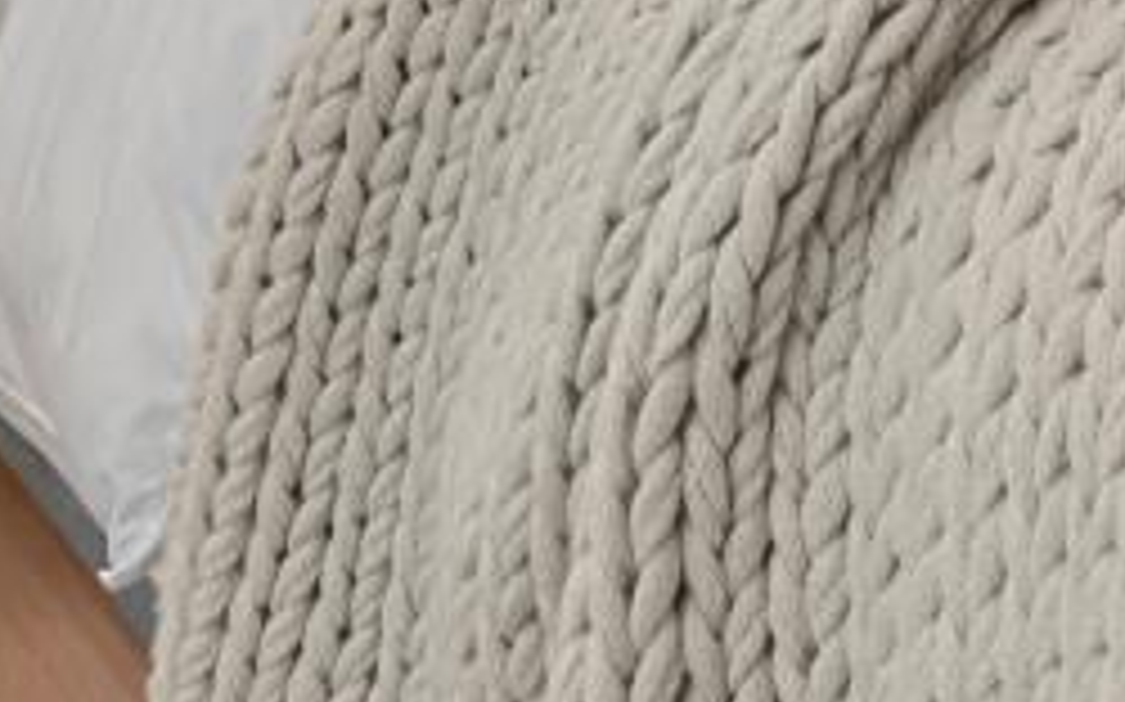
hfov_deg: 19.8
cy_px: -1098
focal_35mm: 98
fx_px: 3003
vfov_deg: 10.9
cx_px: 1382
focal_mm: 16
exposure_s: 1
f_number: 16
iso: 320
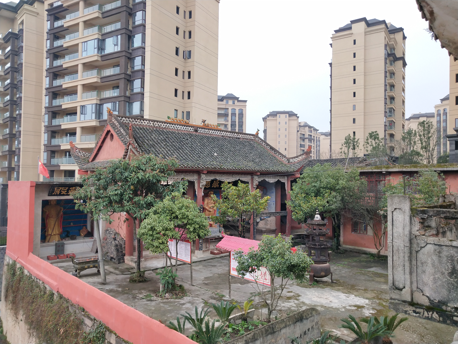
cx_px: 229
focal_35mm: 30
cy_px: 172
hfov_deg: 60.0
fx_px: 397
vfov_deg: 46.8
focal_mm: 3.95
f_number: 1.8
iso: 133
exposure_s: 1/480
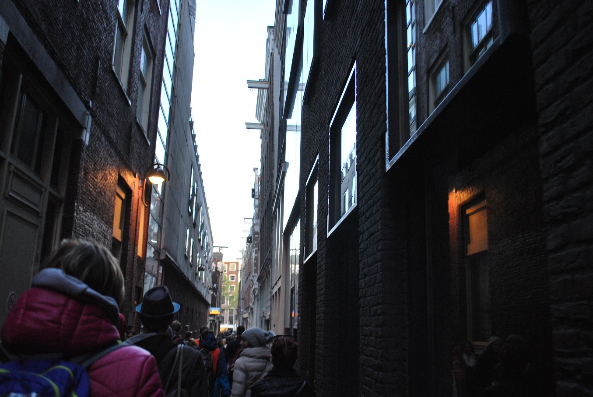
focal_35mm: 33
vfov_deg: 40.1
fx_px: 544
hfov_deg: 57.2
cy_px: 198
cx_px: 296
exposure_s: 1/80
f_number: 4.5
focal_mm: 22
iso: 200
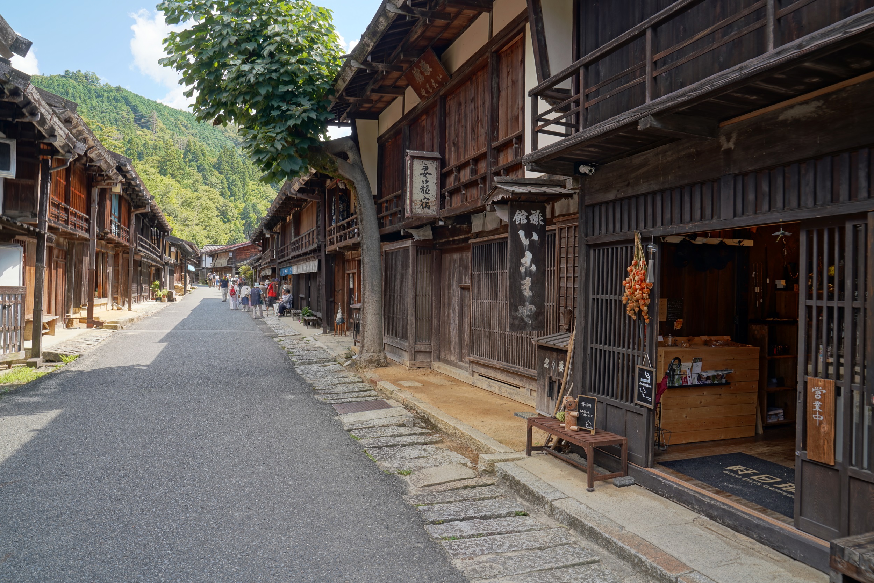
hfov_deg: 73.7
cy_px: 292
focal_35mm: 24
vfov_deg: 53.2
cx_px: 437
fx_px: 583
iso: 100
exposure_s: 1/15
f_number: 8
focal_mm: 24
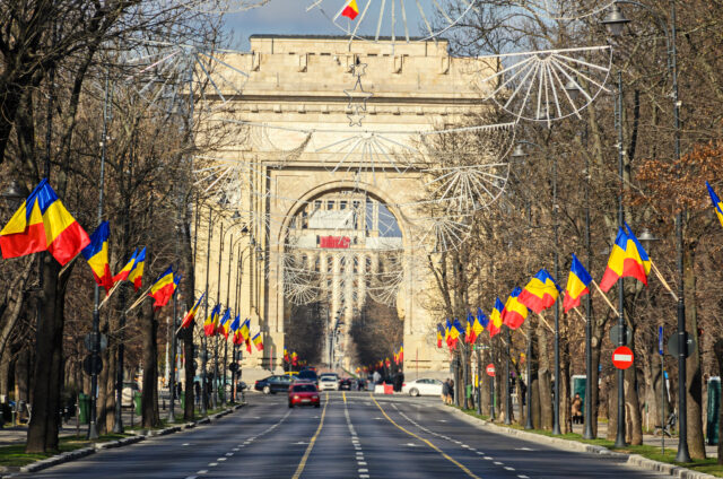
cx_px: 362
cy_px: 240
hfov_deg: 6.9
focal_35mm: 300
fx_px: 6013
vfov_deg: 4.6
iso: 200
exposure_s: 1/800
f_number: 8
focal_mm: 200
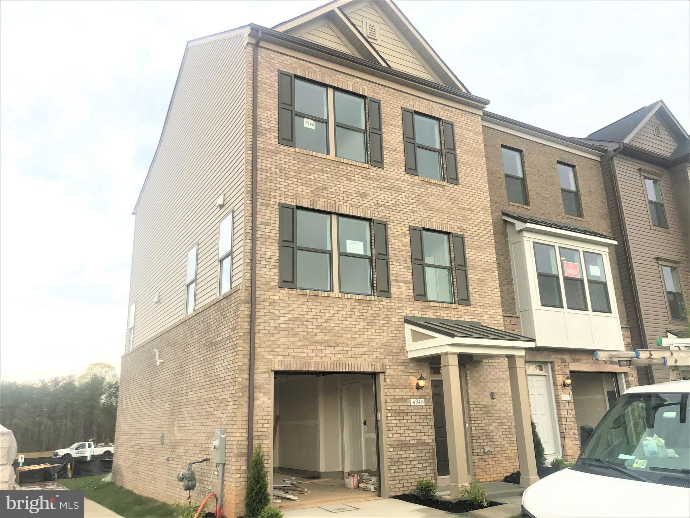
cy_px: 259
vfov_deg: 49.7
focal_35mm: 28
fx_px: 558
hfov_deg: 63.4
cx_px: 345
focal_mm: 4
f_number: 1.8
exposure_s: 1/304
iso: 20
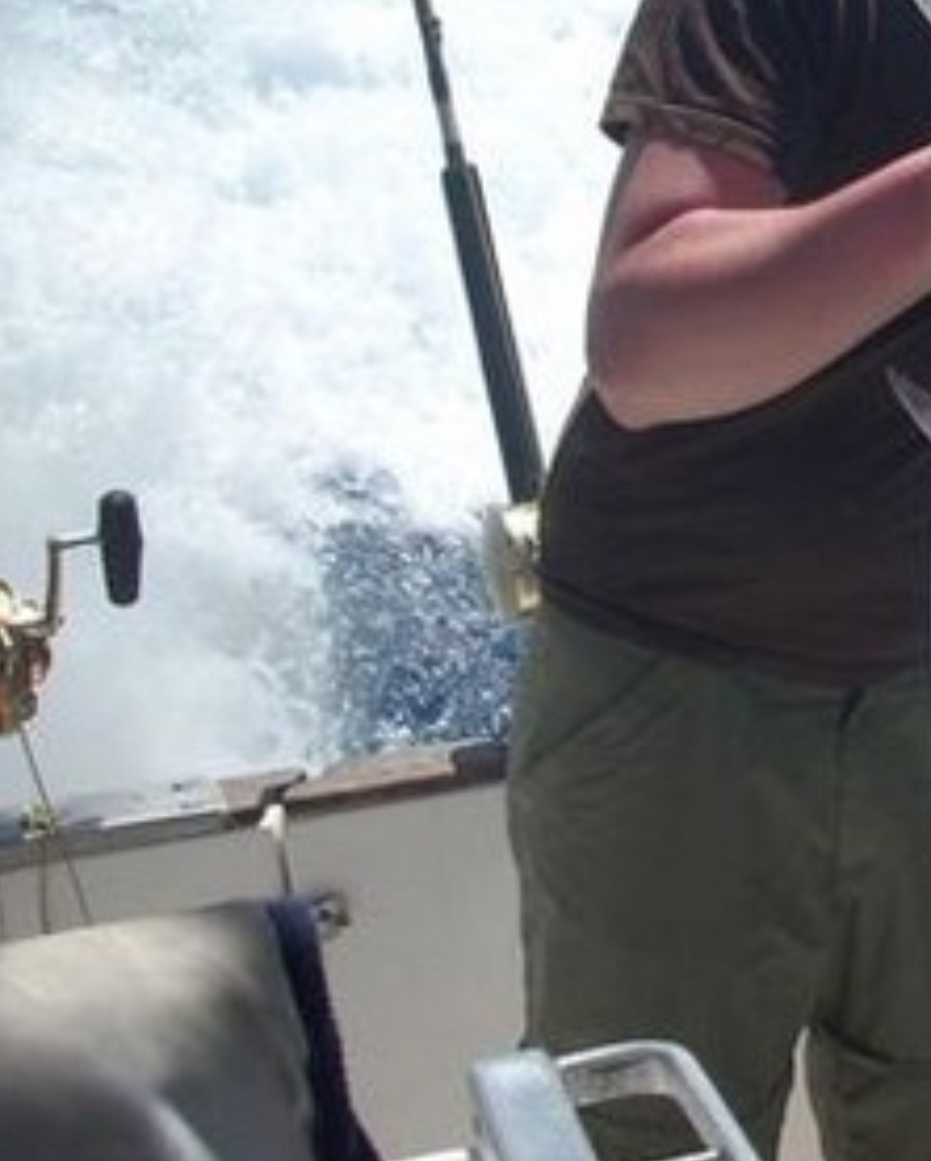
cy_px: 293
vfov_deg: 23.0
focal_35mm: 82
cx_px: 1199
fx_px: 2821
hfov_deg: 17.6
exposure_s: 1/324
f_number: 5.6
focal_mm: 6.2
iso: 64
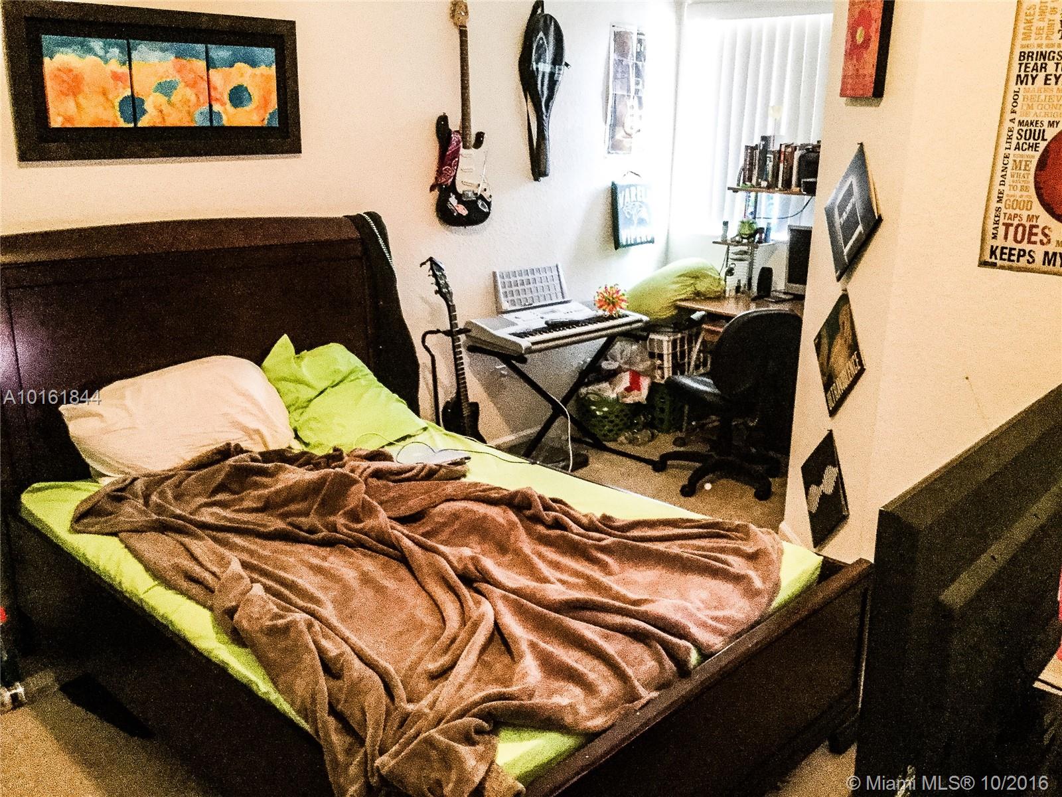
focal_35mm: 31
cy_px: 398
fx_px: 951
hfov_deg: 58.4
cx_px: 531
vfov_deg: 45.4
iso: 400
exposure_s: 1/15
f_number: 2.4
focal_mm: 3.3
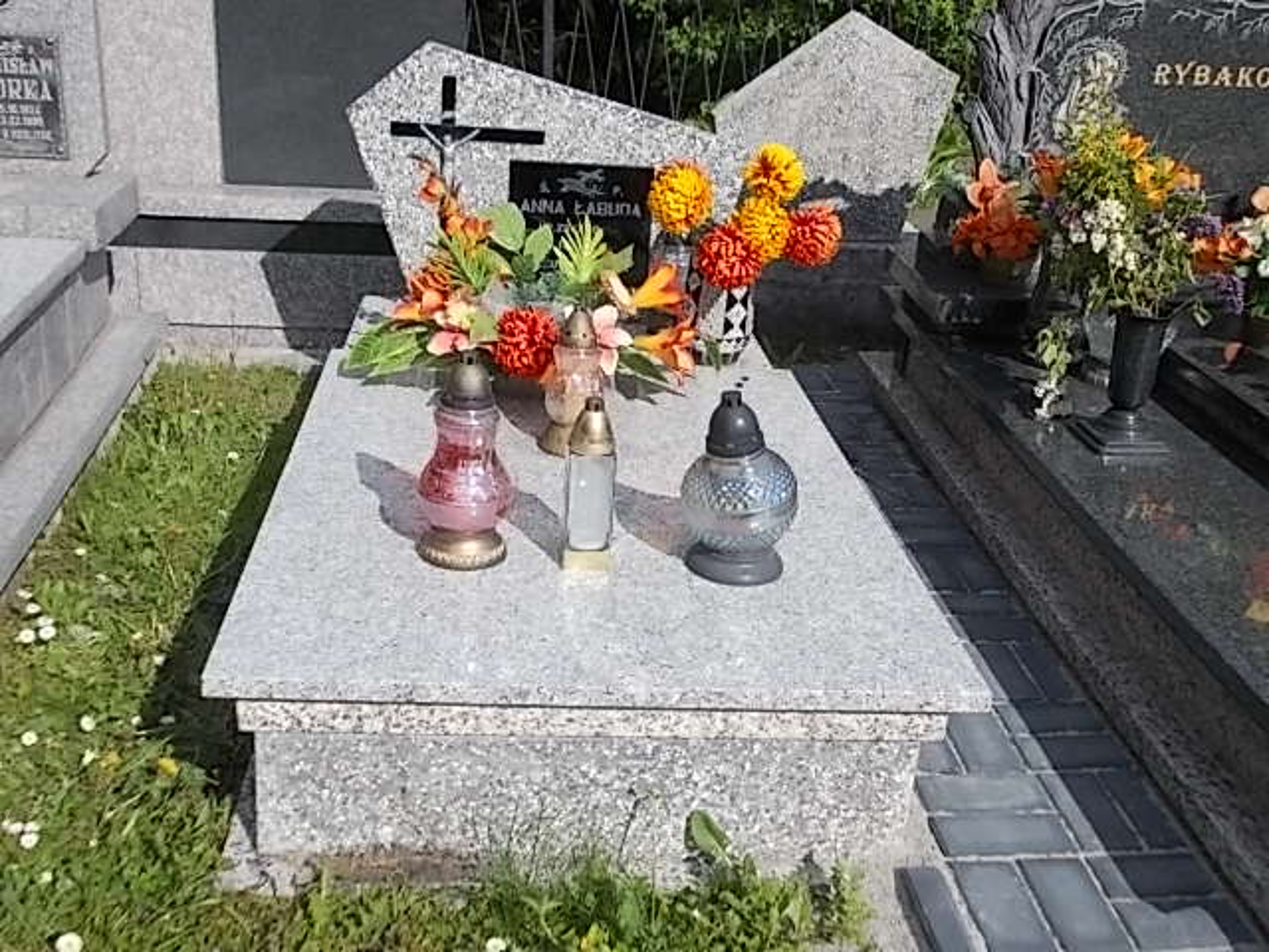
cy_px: 476
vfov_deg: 37.7
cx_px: 634
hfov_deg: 49.0
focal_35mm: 38
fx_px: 1393
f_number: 6.2
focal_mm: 5.3
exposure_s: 1/320
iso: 80
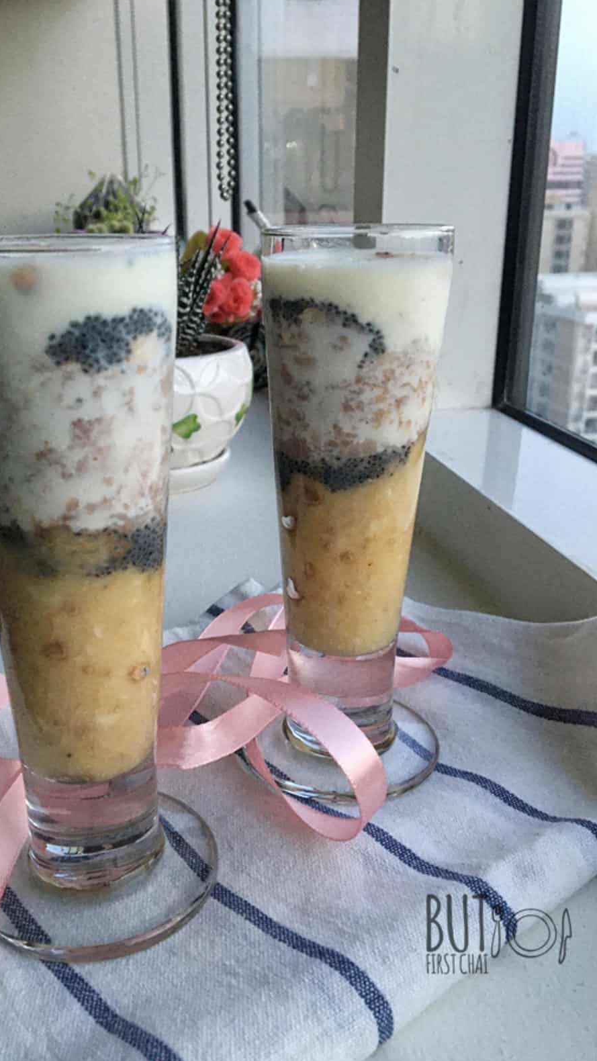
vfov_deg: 61.0
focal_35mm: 32
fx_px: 900
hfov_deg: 36.5
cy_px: 526
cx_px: 238
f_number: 2.2
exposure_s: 1/33
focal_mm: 4.15
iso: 200
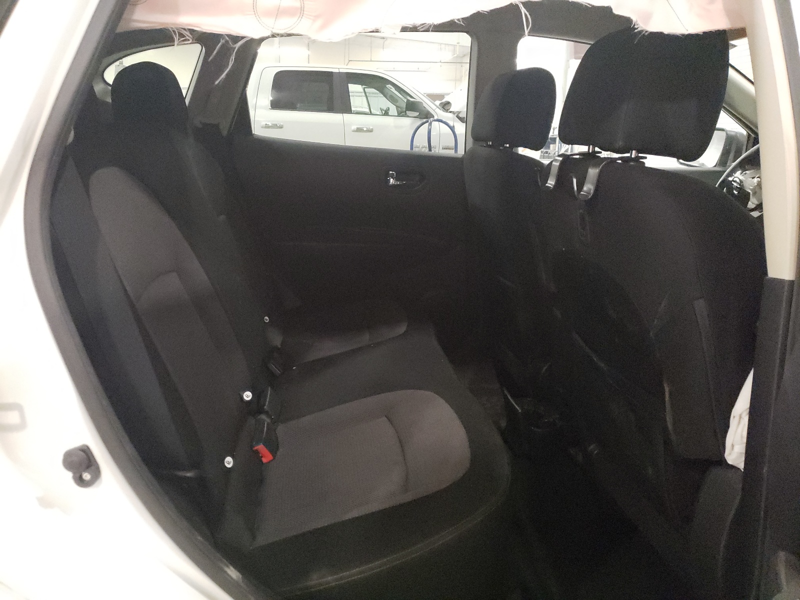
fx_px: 601
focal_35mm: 26
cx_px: 400
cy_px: 300
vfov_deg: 53.1
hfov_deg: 67.3
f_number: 1.5
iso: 1029
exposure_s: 1/24
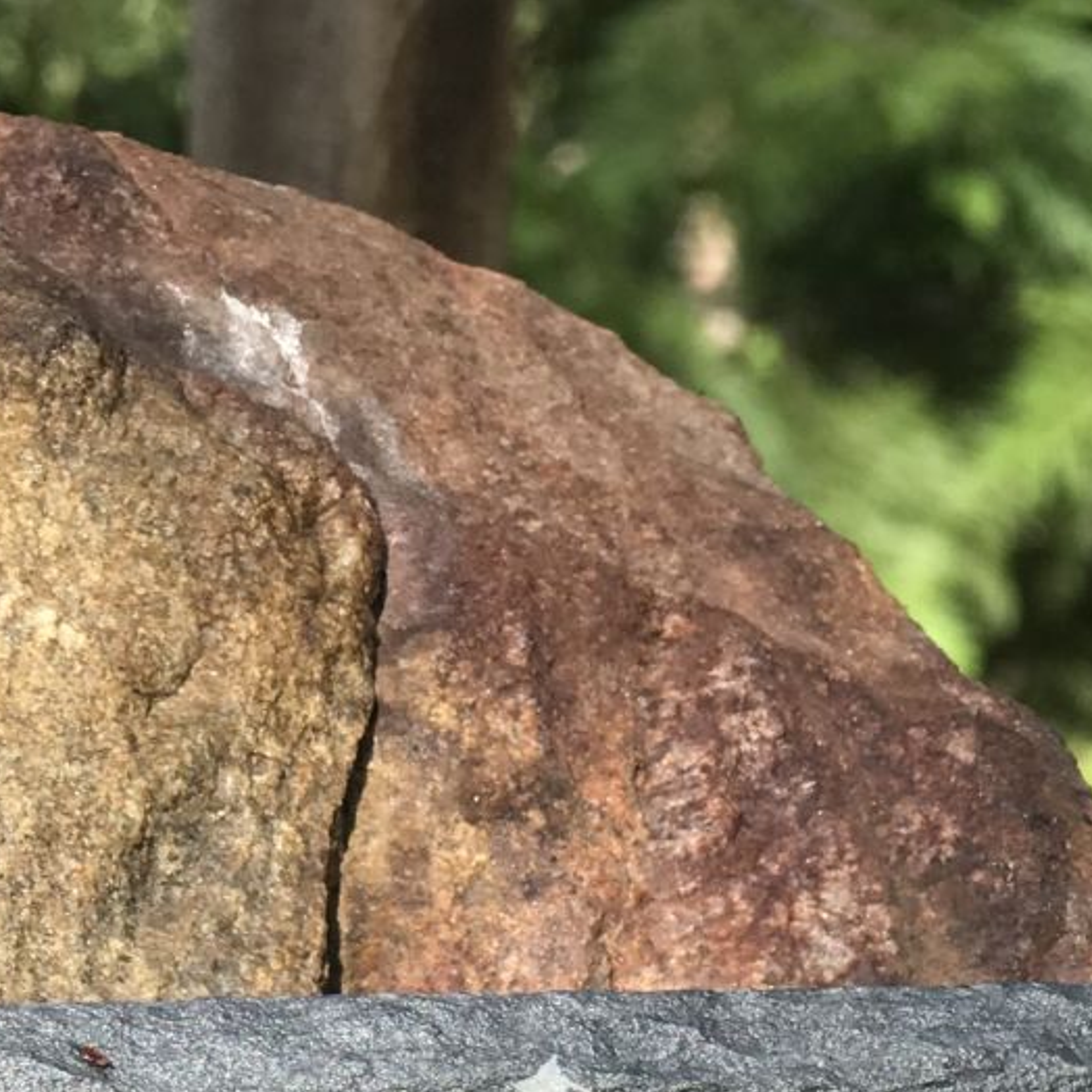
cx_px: 646
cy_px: 1640
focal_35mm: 173
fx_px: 6174
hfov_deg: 10.1
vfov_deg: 9.8
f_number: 2.8
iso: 20
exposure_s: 1/176
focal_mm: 6.6
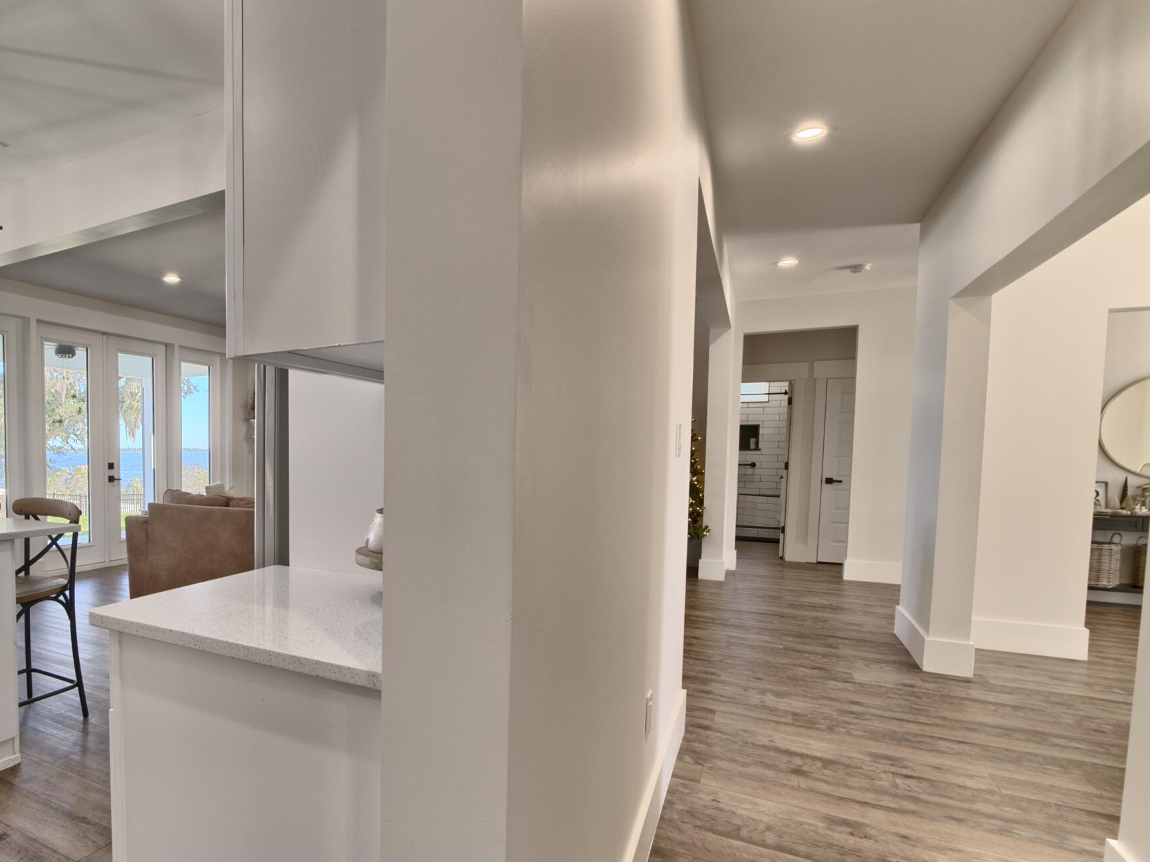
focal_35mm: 20
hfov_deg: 75.6
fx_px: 664
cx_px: 282
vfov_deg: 65.6
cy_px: 501
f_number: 8
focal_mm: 12
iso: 500
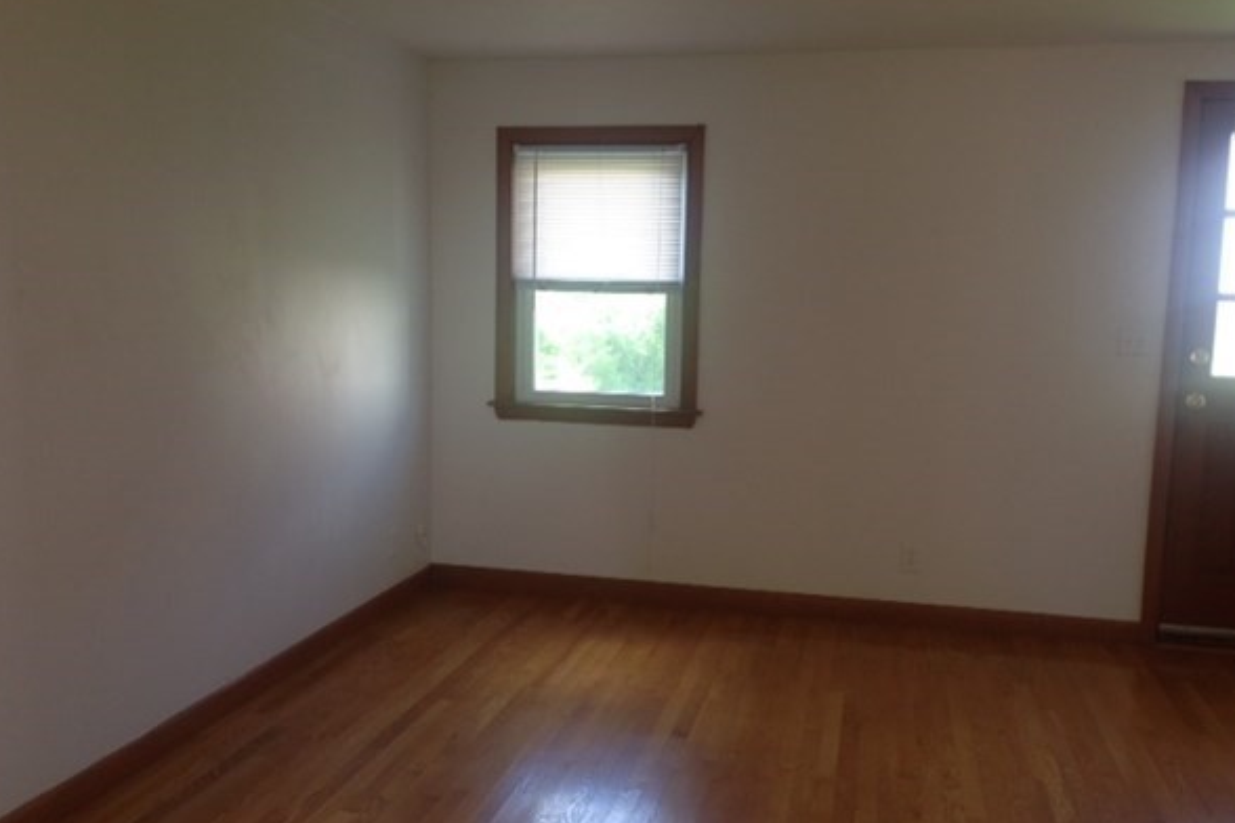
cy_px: 443
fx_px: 1201
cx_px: 620
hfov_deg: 54.4
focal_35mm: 35
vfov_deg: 37.8
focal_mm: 4.12
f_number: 2.4
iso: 50
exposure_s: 1/40
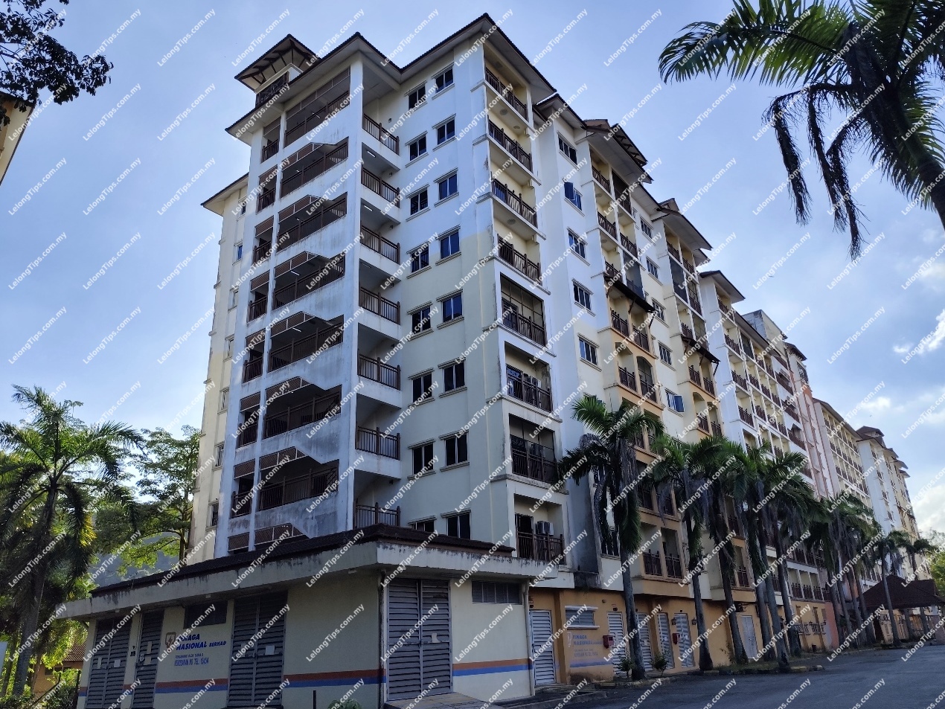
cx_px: 472
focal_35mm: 23
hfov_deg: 73.9
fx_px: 628
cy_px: 354
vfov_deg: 58.9
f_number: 1.65
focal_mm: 6.14
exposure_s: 1/1057
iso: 50
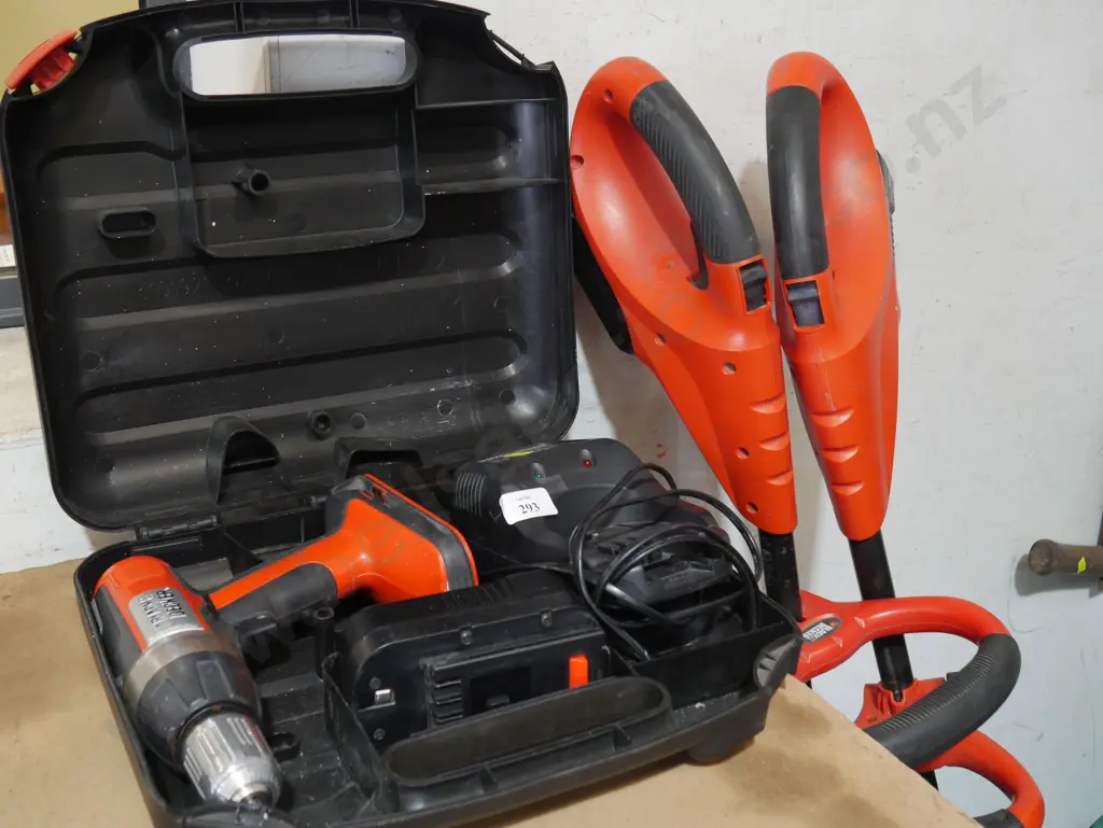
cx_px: 552
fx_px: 1339
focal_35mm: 42
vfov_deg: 34.4
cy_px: 414
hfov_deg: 44.8
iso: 1250
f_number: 4.6
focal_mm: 21
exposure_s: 1/60
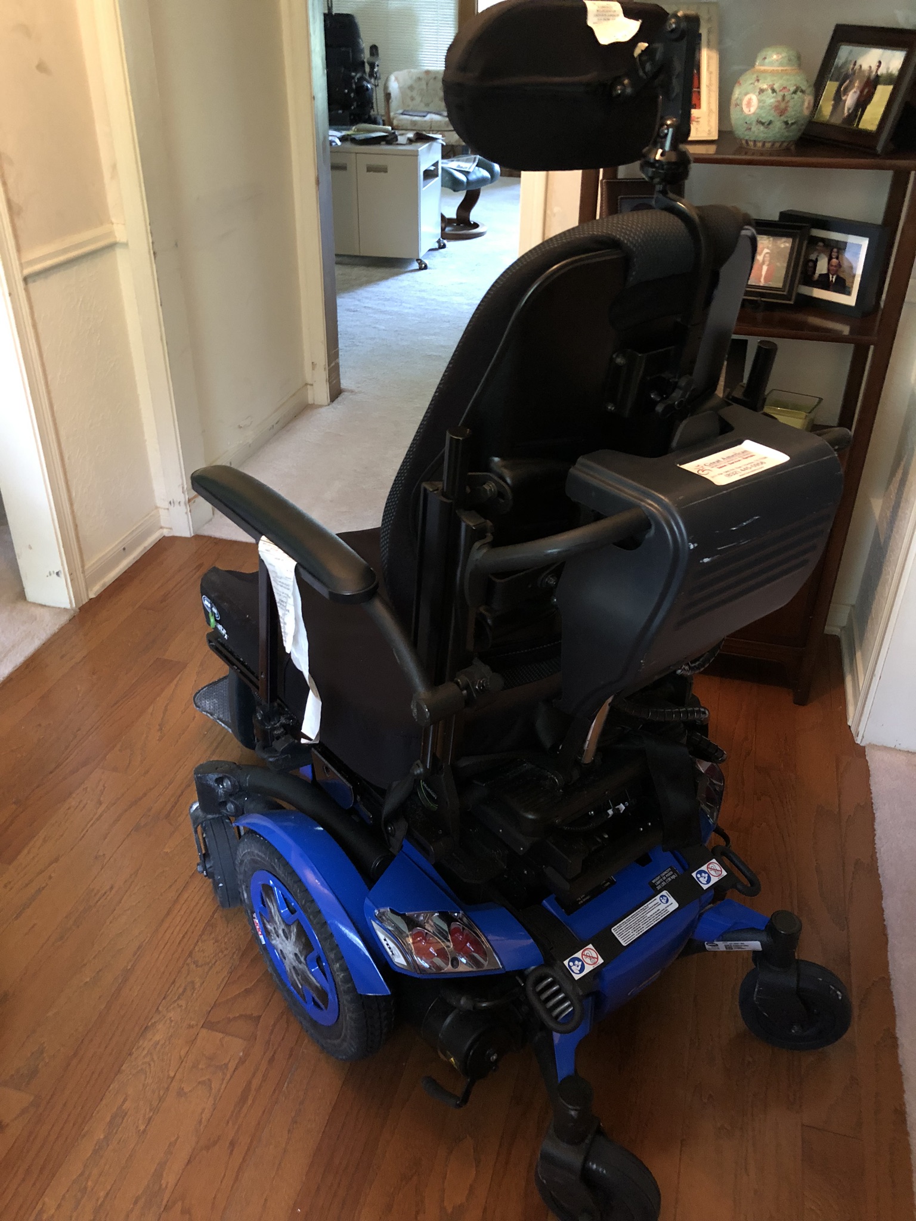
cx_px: 458
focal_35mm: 28
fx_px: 988
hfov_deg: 49.7
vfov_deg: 63.4
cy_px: 610
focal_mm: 3.99
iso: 125
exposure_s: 1/4
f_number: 1.8
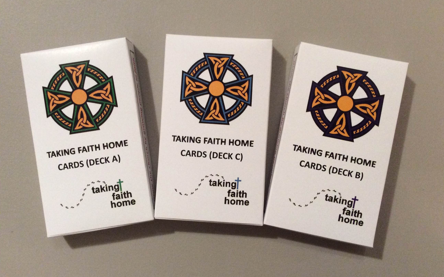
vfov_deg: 37.2
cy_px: 124
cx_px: 223
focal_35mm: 34
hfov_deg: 56.7
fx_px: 411
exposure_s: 1/20
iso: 320
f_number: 2.4
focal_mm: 3.3
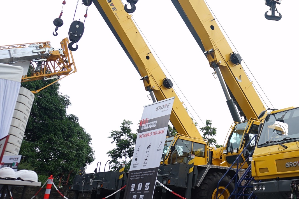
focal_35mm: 45
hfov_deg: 40.4
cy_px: 54
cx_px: 268
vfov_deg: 29.5
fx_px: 374
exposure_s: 1/250
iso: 80
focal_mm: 16
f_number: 3.5
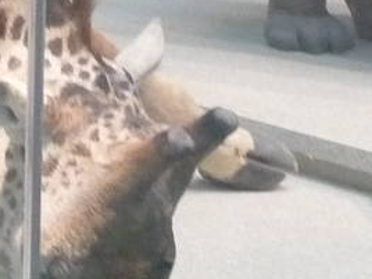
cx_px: -372
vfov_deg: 6.5
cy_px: -128
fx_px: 2439
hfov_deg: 8.3
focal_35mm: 227
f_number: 3.8
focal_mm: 6.3
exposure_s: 1/13
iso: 400
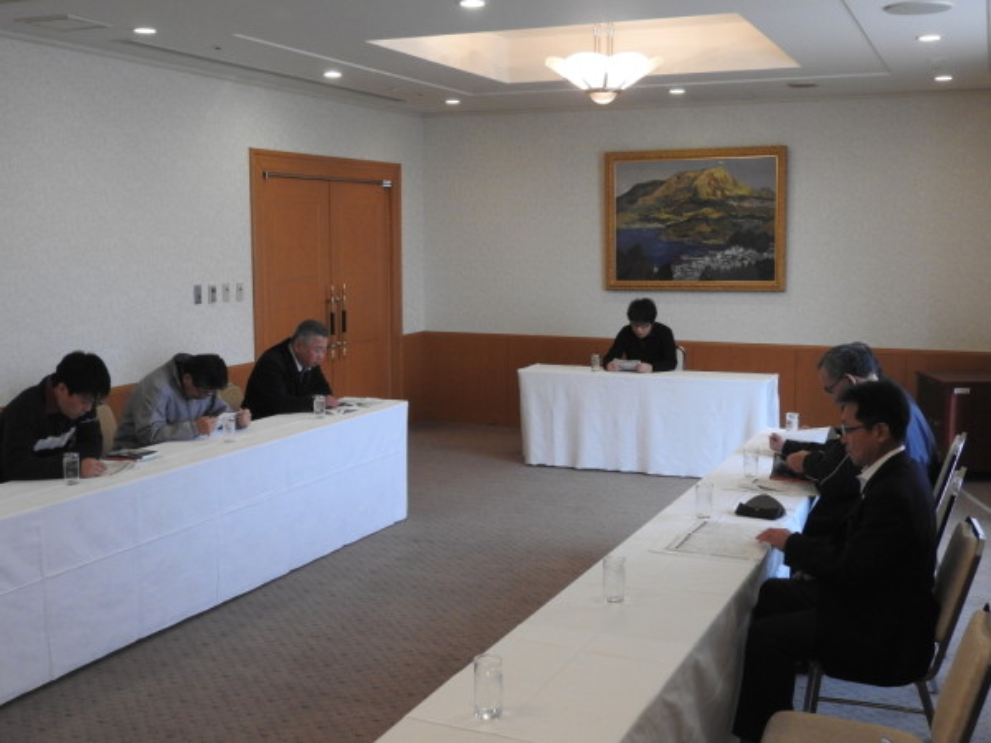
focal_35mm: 40
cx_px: 496
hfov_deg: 46.8
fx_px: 1145
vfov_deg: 36.0
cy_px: 372
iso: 320
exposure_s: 1/30
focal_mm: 7.2
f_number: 3.8
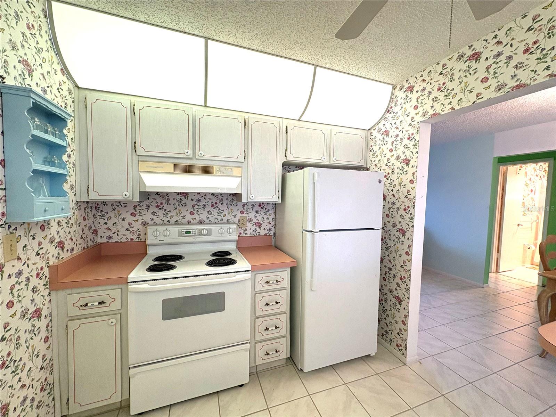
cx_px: 278
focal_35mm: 14
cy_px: 208
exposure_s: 1/120
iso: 200
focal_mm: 2.22
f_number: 2.2
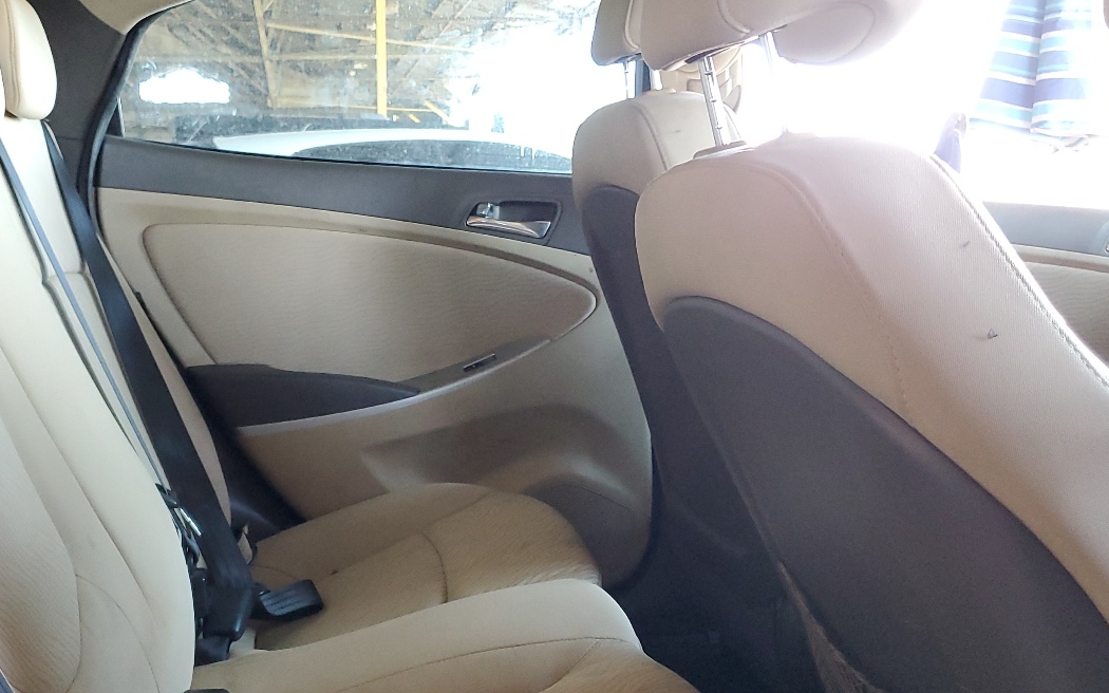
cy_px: 460
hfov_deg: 46.3
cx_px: 345
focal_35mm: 42
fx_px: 1269
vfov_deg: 30.3
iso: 246
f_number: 1.5
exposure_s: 1/60.2
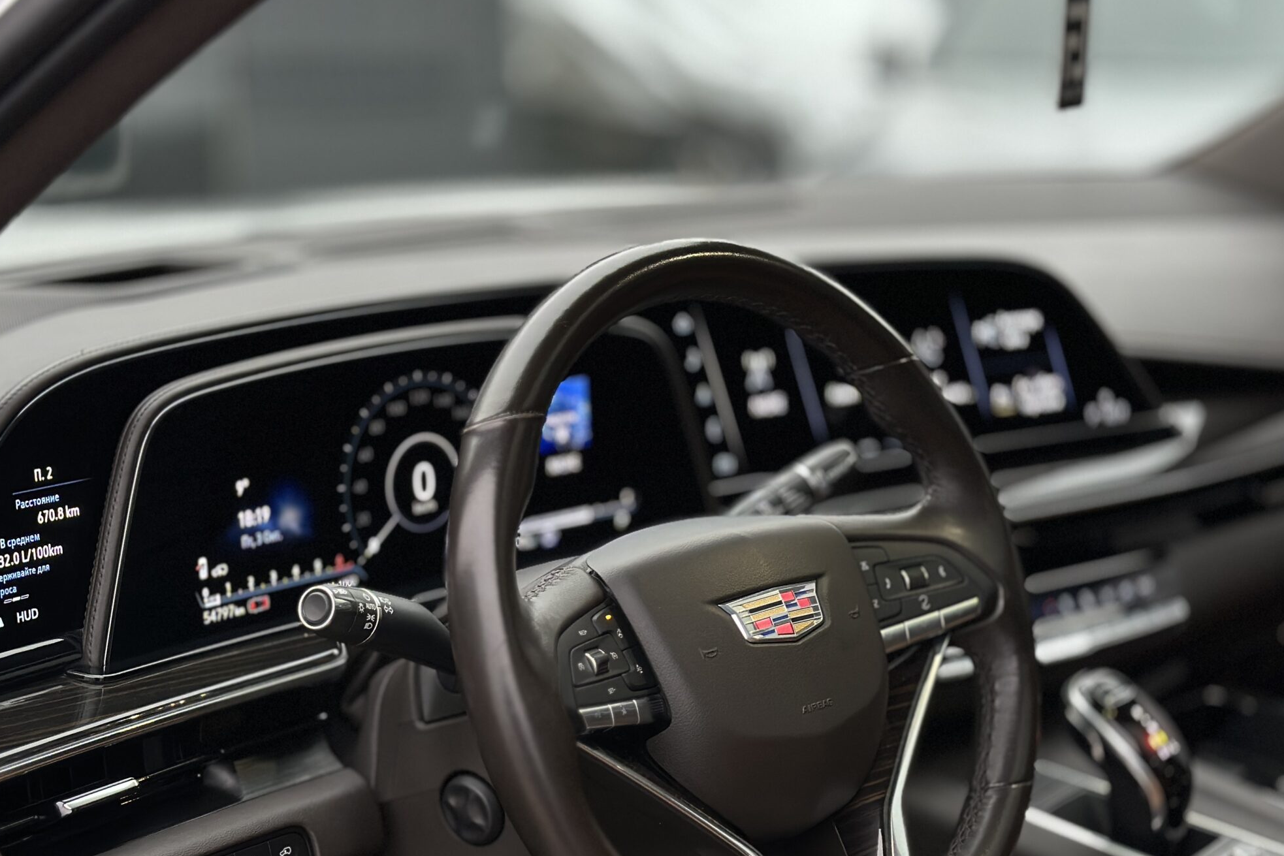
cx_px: 544
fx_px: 2318
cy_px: 589
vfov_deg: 20.8
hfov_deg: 30.9
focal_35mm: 65
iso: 200
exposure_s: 1/60
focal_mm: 6.86
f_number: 1.78
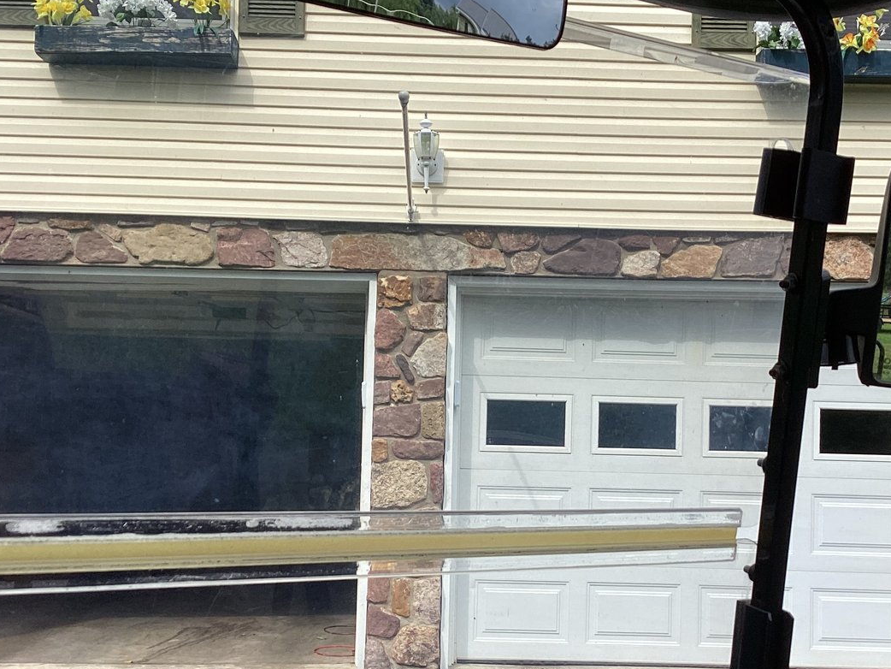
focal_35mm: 45
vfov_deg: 32.1
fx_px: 1159
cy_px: 414
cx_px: 514
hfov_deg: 41.9
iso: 25
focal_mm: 3.3
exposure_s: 1/1072
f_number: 2.4
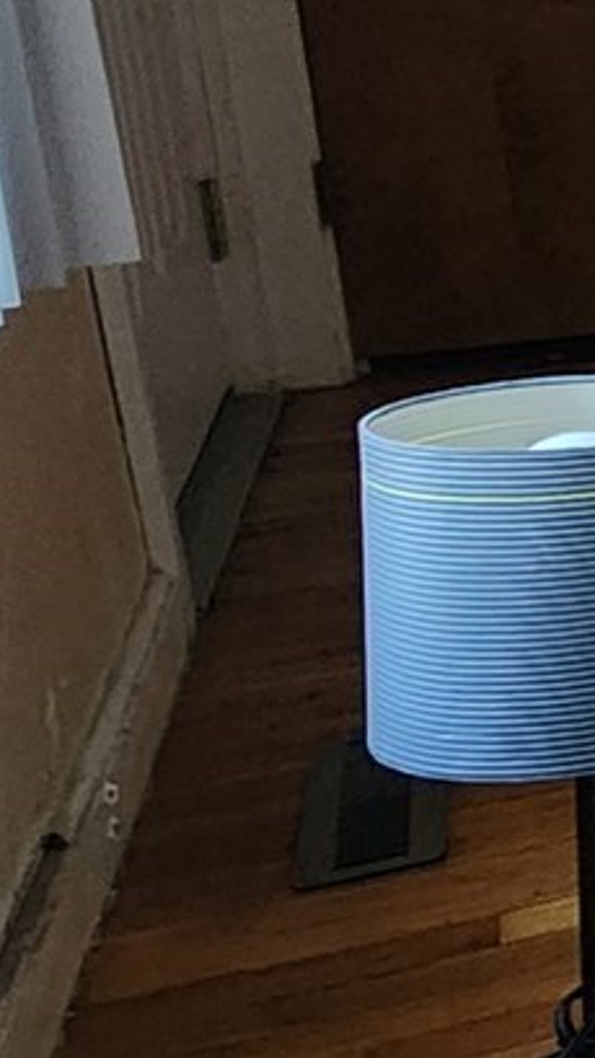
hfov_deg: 9.0
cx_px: 2189
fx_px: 1992
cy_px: 191
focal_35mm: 71
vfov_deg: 29.0
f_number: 2.2
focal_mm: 2.2
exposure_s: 1/30
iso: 400
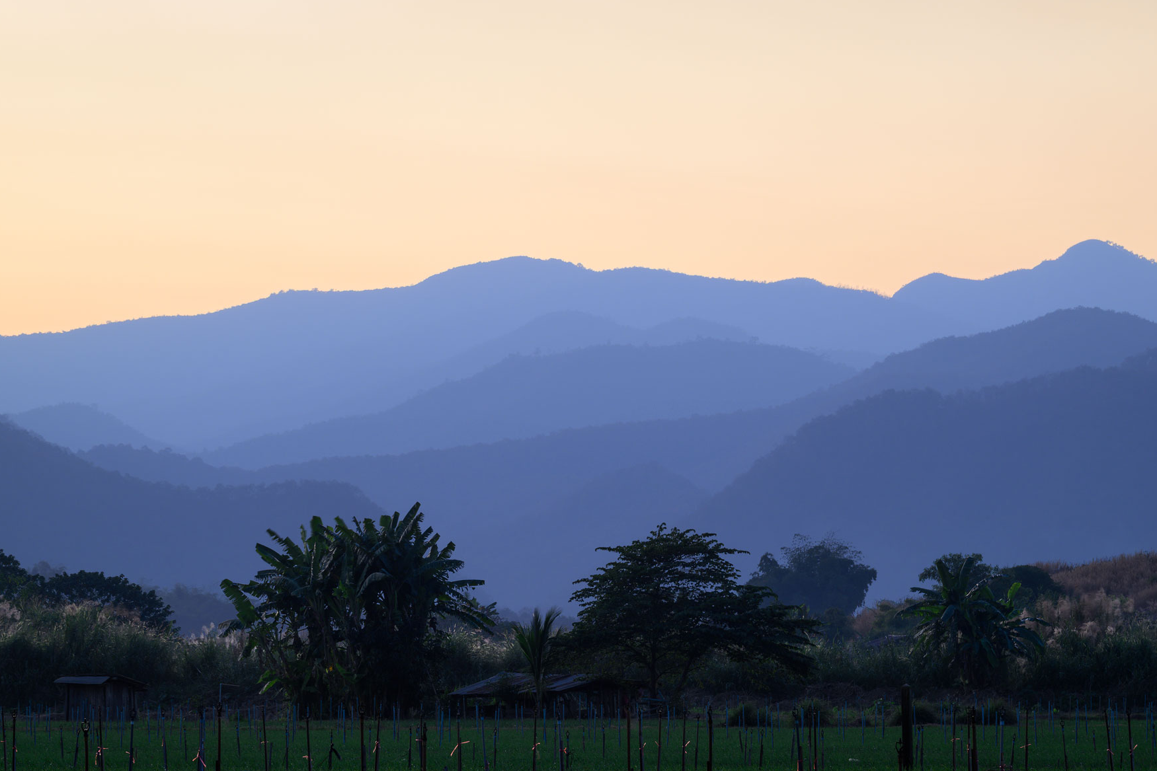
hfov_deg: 8.8
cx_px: 530
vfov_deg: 5.9
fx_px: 7521
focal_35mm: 234
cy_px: 448
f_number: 16
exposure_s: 5
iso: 100
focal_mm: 200
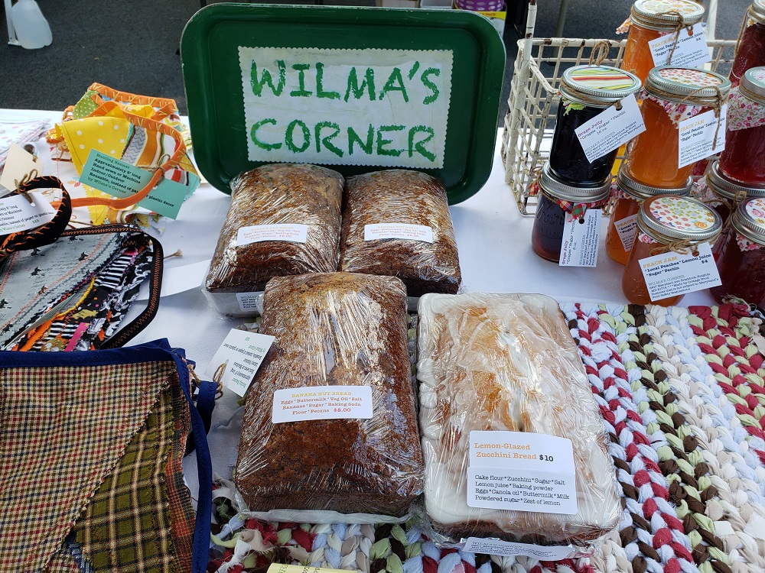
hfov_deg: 67.3
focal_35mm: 26
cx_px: 382
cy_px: 286
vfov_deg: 53.1
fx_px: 575
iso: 50
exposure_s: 1/150
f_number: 2.4
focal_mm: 4.3
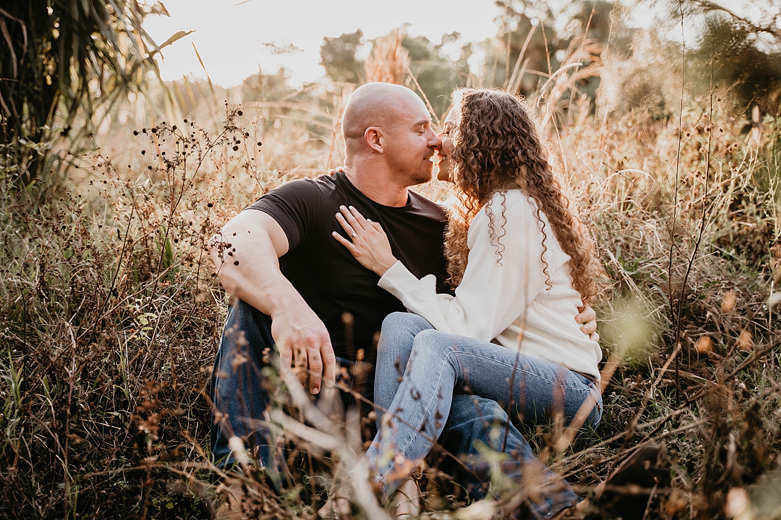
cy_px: 260
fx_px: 1041
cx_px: 390
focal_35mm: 48
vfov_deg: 28.1
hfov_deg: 41.1
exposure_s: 1/250
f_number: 2.8
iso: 320
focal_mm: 48
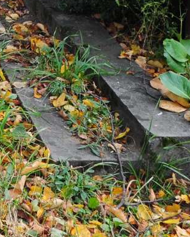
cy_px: -92
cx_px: -329
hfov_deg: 9.4
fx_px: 977
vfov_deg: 13.3
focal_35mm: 139
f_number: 7.1
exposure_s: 1/160
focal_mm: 18
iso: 400
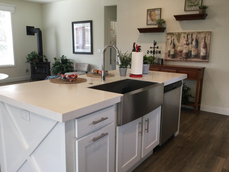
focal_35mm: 31
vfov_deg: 45.4
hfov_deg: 58.4
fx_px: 205
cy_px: 86
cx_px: 114
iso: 32
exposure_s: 1/30
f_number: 2.4
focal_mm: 3.3
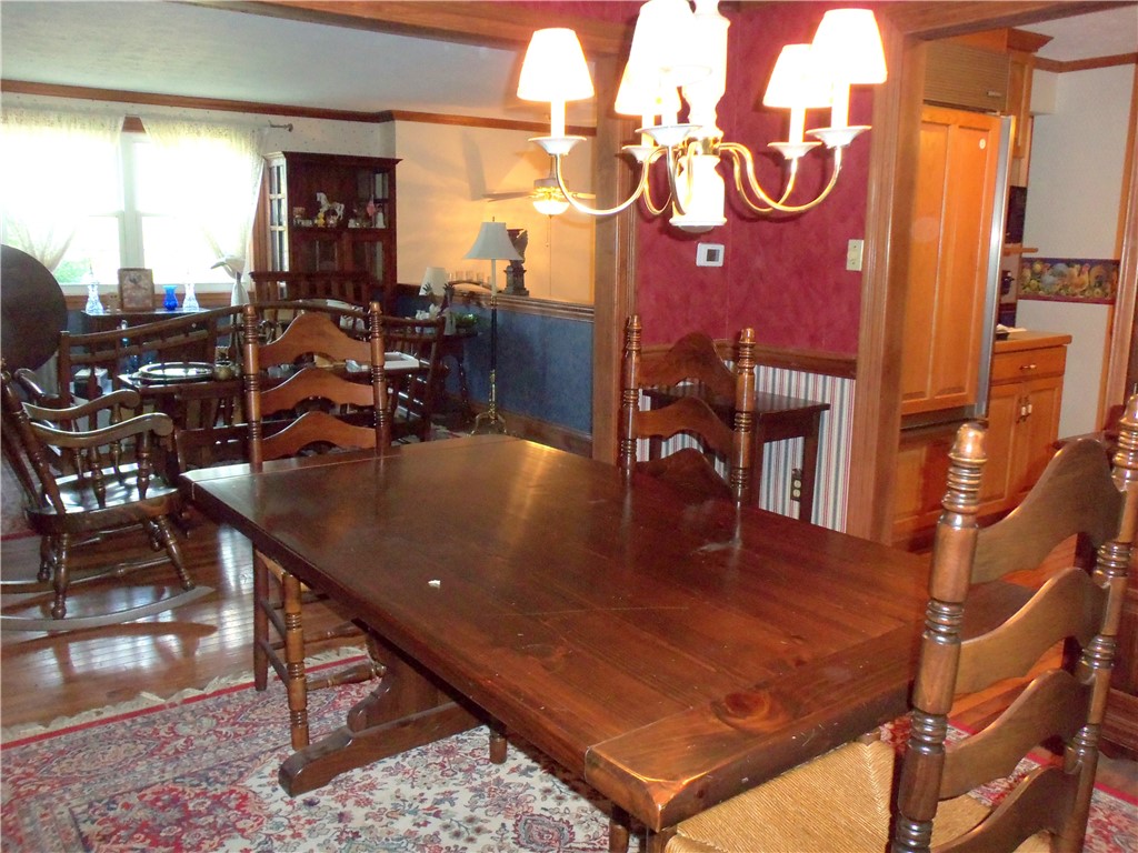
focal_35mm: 28
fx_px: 920
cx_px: 569
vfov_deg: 49.7
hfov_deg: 63.4
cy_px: 426
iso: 250
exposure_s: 1/60
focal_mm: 5.1
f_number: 3.3
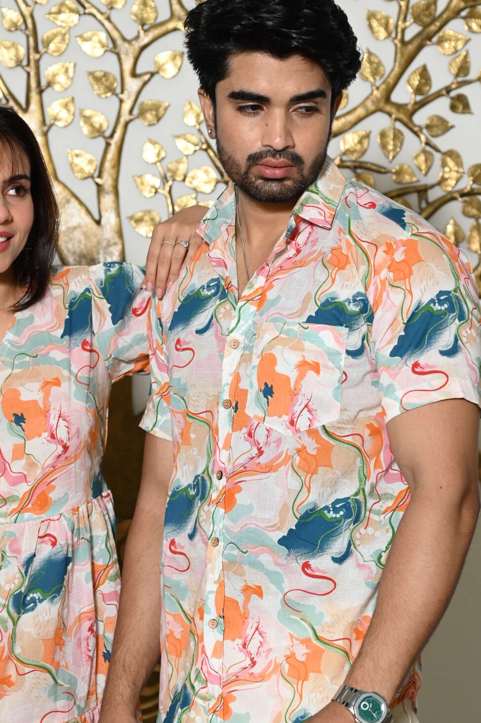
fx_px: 1927
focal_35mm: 96
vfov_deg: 21.3
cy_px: 375
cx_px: 176
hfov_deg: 14.2
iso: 400
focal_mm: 55
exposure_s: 1/160
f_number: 4.5
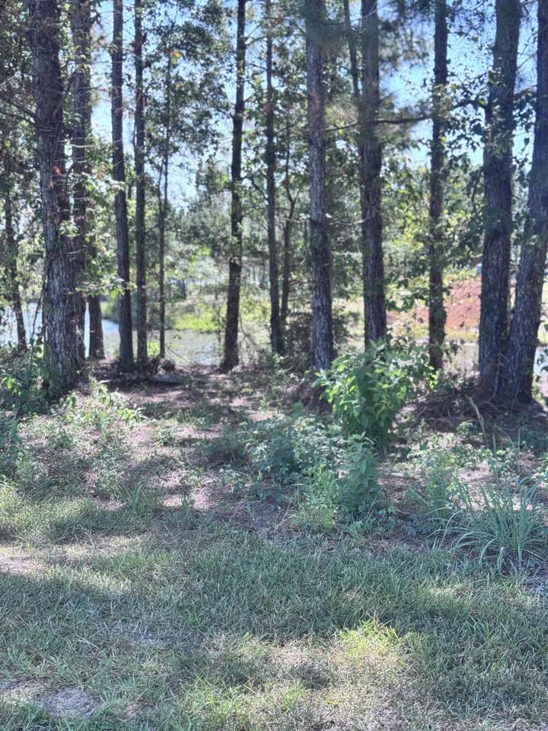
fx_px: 1013
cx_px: 274
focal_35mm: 48
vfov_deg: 39.7
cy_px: 366
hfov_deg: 30.3
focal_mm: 6.76
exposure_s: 1/495
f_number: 1.78
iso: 64
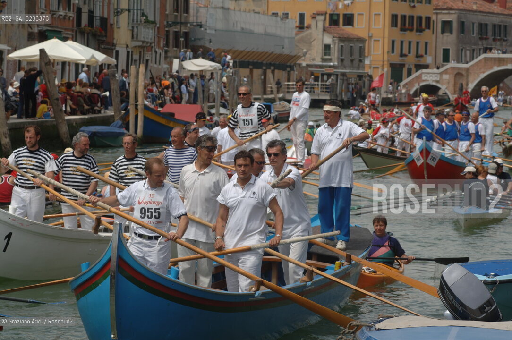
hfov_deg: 12.2
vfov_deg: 8.2
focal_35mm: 168
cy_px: 170
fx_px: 2386
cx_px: 256
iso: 100
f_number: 10
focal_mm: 112
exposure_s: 1/250
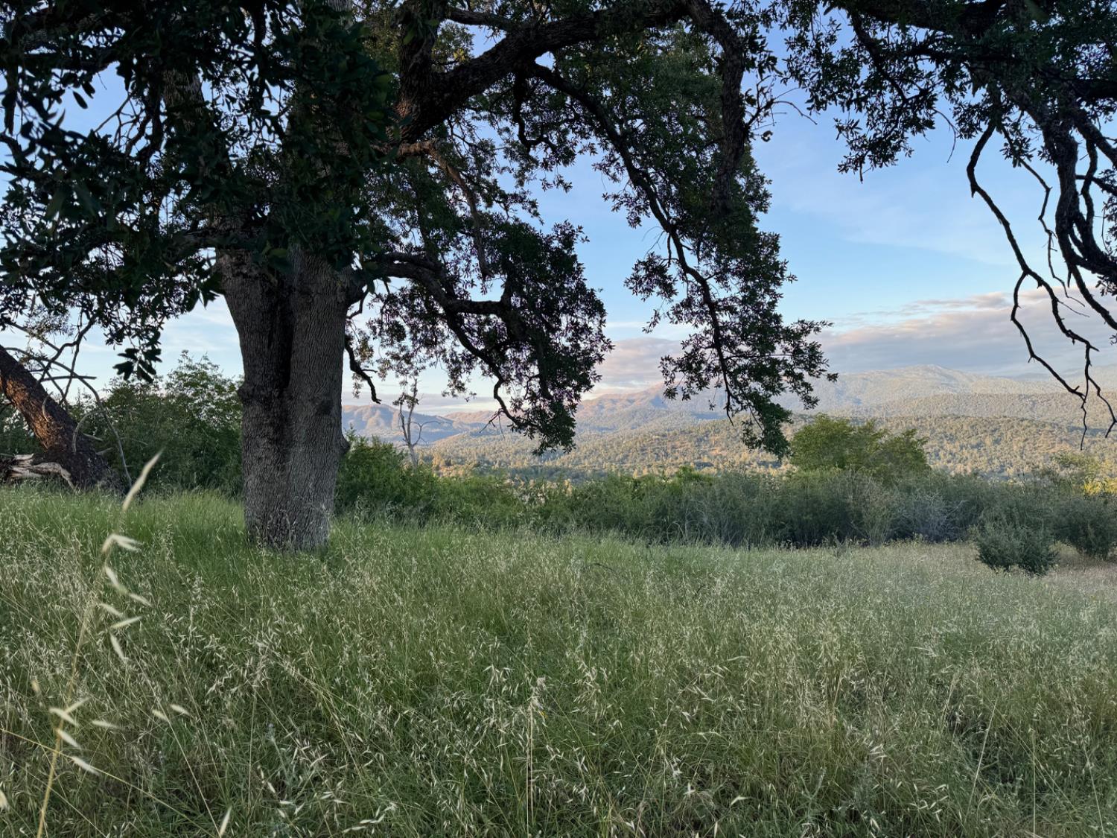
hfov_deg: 71.6
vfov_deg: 56.8
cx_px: 558
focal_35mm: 24
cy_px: 419
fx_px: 774
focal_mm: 6.76
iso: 80
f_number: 1.78
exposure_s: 1/562
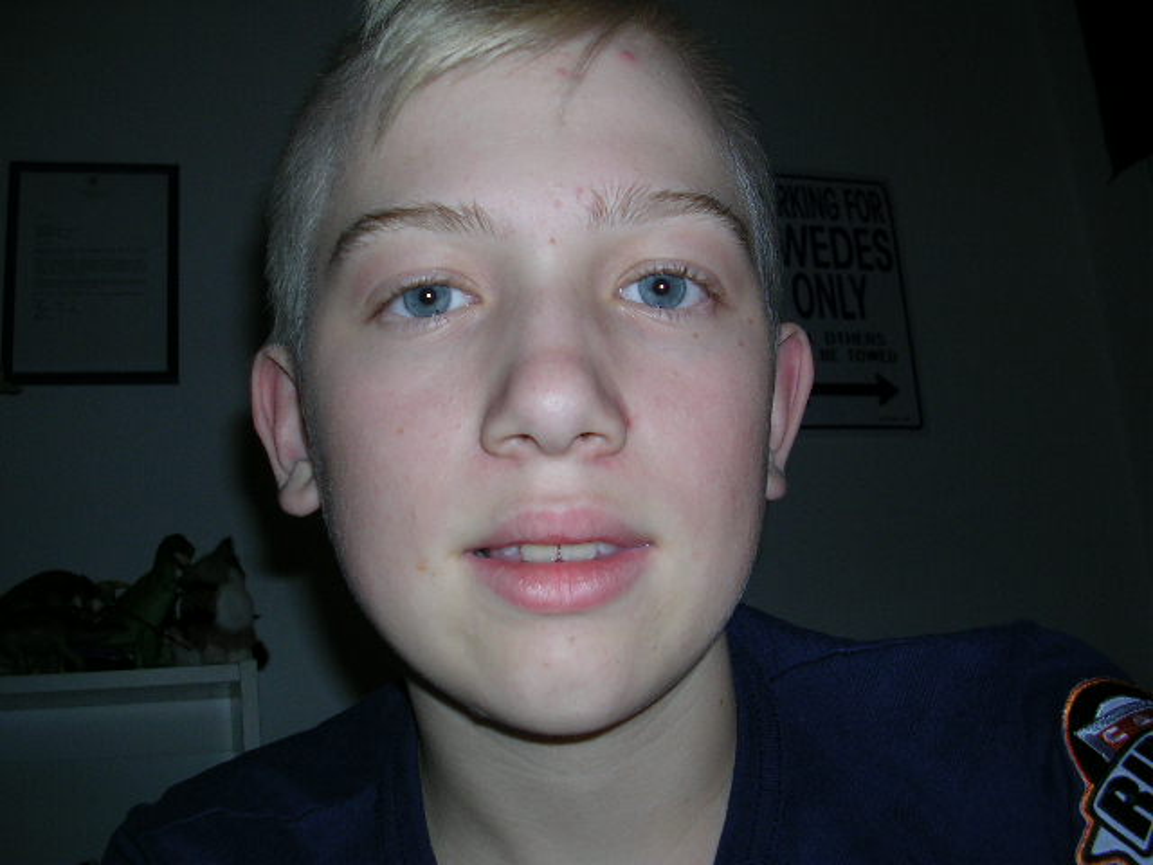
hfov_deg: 49.0
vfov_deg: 37.7
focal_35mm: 38
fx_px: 1266
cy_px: 432
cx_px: 576
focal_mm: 5.8
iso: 50
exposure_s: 1/60.1
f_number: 2.8
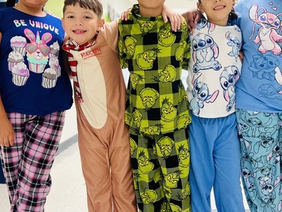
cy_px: 85
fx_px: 326
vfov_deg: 35.8
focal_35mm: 40
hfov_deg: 46.1
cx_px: 186
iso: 100
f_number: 1.5
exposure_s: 1/61
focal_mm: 5.7
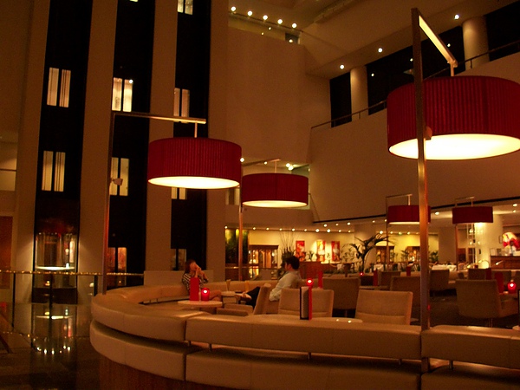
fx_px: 526
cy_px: 195
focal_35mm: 35
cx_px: 260
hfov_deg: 52.6
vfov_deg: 40.7
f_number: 3.1
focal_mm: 6.3
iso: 250
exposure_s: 1/8
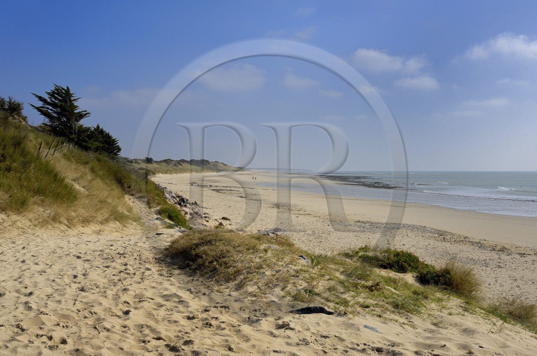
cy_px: 178
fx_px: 692
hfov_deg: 42.4
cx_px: 268
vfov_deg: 28.8
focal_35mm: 46
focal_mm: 31
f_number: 13
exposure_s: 1/160
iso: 100
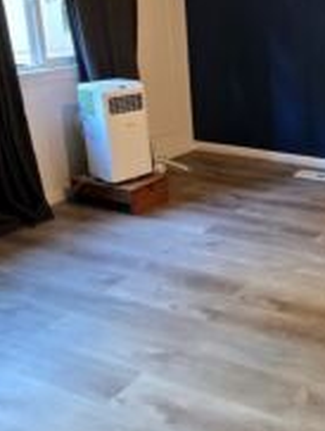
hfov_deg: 31.3
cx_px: 396
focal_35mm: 38
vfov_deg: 47.7
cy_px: 127
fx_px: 475
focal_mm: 2.2
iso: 1000
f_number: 2.2
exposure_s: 1/60
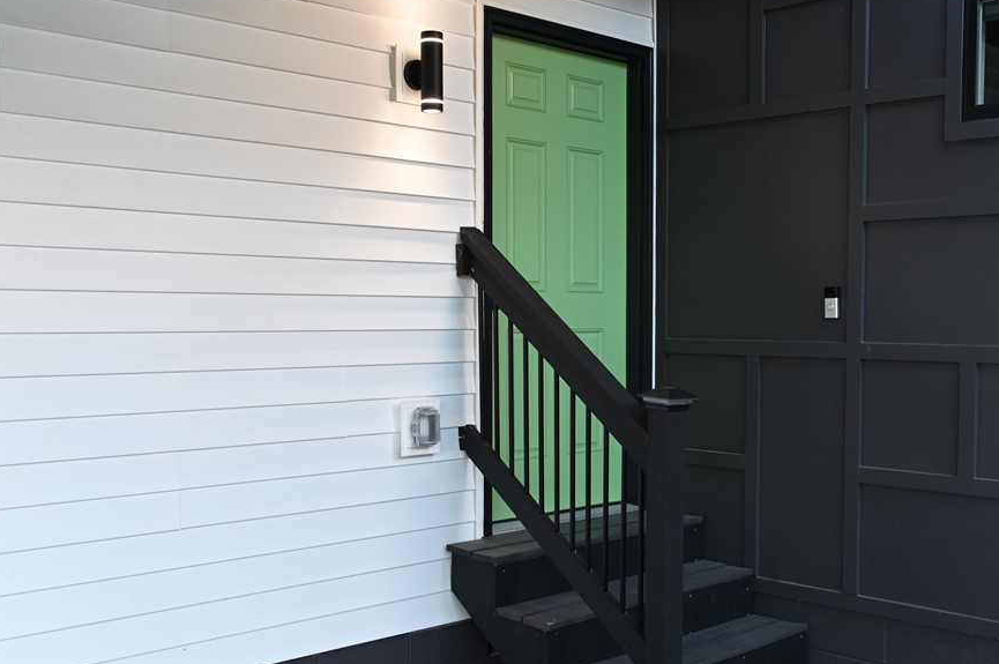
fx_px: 1220
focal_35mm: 44
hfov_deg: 44.3
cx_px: 597
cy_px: 364
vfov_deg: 30.4
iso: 250
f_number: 4.5
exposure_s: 1/50
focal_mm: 35
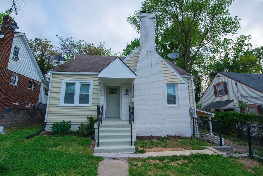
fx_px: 117
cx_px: 129
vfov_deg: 73.7
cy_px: 93
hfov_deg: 96.7
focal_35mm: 16
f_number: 10
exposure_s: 1/100
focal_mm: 15
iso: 160
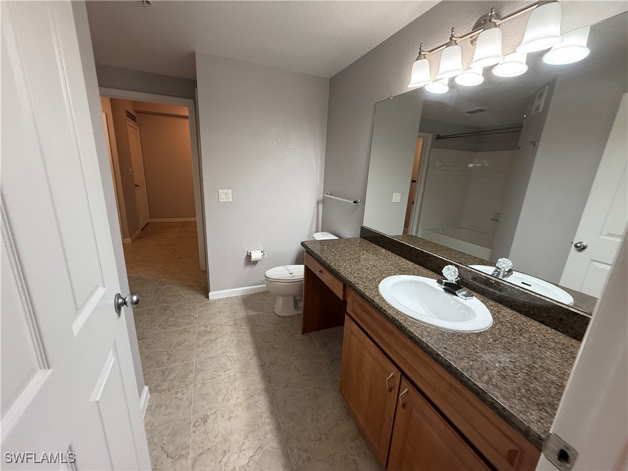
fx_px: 254
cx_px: 314
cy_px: 236
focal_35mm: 14
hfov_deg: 102.1
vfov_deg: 85.7
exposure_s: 1/120
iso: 200
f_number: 2.2
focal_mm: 2.22
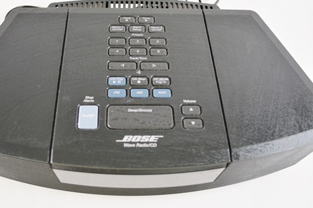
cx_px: 128
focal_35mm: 36
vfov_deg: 36.8
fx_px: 313
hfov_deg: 52.8
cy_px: 97
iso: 400
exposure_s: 1/80
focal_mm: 20
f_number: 4.5
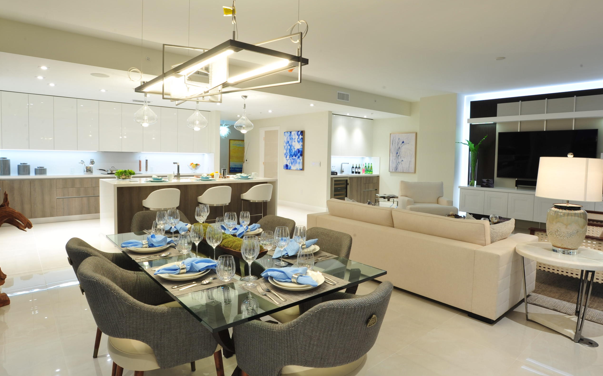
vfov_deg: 43.1
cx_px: 304
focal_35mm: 29
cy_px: 170
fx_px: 477
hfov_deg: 64.6
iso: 200
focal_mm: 24
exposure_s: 1.6
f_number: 16
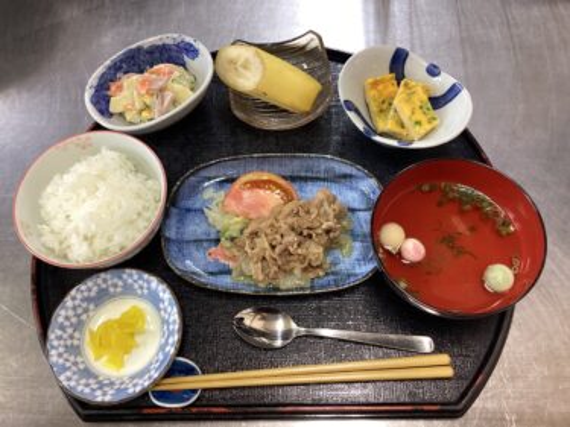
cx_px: 285
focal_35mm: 31
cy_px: 214
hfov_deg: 58.4
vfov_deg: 45.4
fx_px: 510
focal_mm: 3.3
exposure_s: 1/60
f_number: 2.4
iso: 160
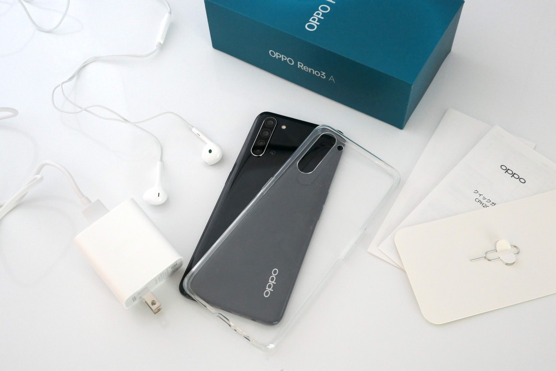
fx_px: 587
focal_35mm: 38
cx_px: 278
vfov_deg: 35.1
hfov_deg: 50.7
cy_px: 186
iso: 1000
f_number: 3.8
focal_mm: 14
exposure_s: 1/80
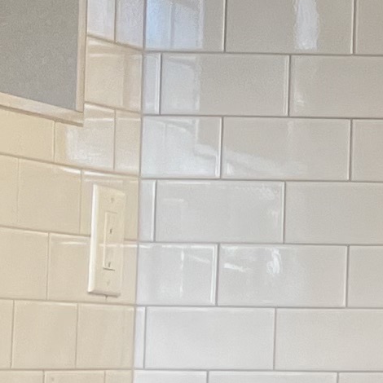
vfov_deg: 8.9
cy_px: 241
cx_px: 1303
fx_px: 2466
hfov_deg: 7.4
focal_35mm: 197
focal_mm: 5.7
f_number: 1.5
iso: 125
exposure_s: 1/120
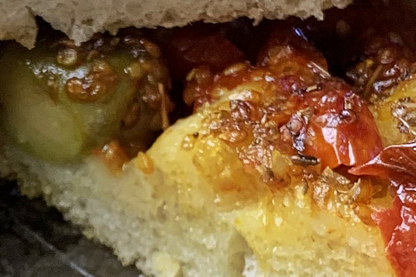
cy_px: 263
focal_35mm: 154
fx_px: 1779
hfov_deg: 13.1
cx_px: -45
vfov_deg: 8.9
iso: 64
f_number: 1.8
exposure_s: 1/50
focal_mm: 4.25
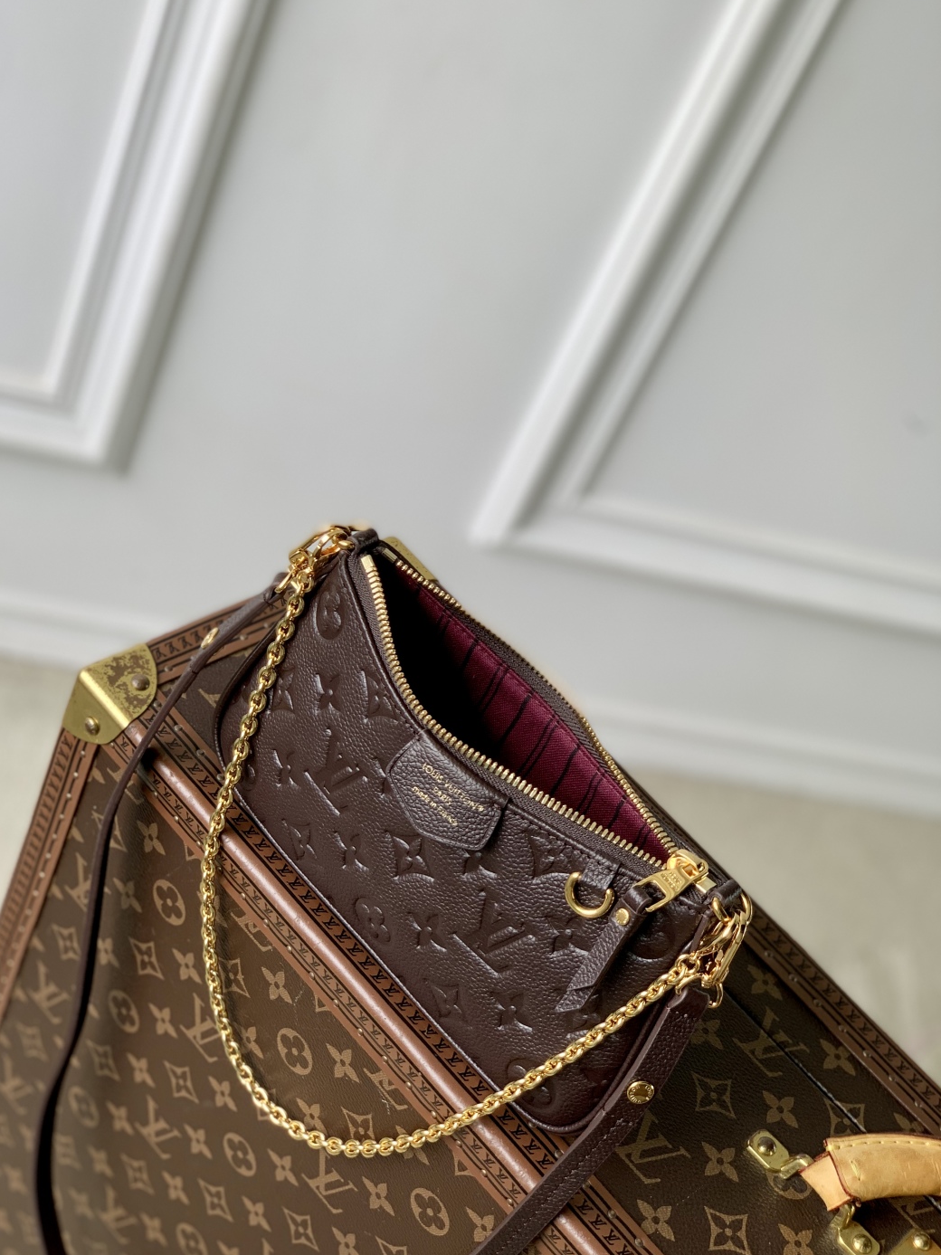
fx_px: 1958
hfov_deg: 27.0
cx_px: 459
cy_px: 647
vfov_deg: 35.5
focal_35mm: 54
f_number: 2.4
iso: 20
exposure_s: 1/122
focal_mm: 6
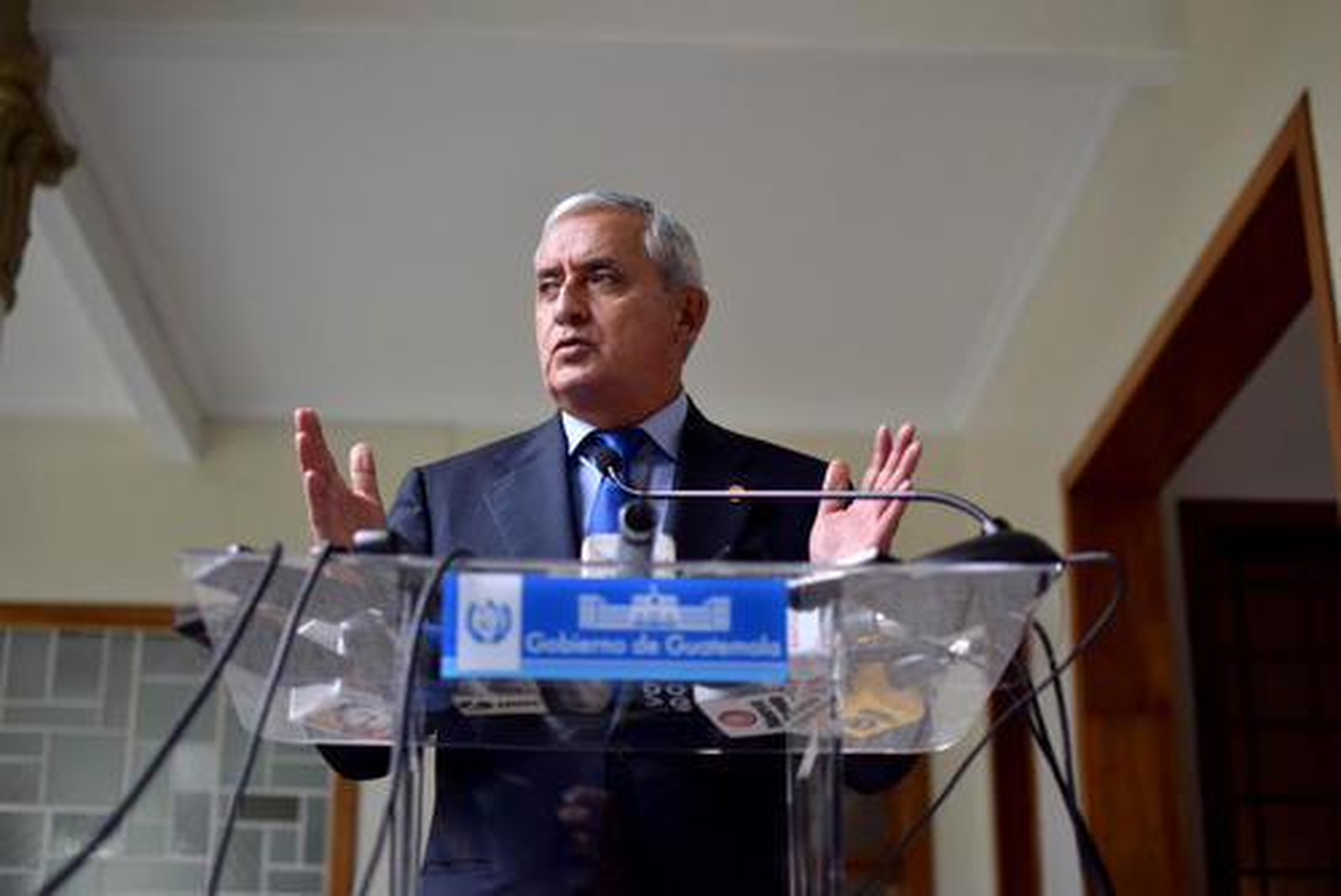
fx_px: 1957
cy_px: 448
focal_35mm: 52
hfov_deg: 37.8
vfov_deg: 25.8
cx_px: 670
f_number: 2
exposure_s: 1/500
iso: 200
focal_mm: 35
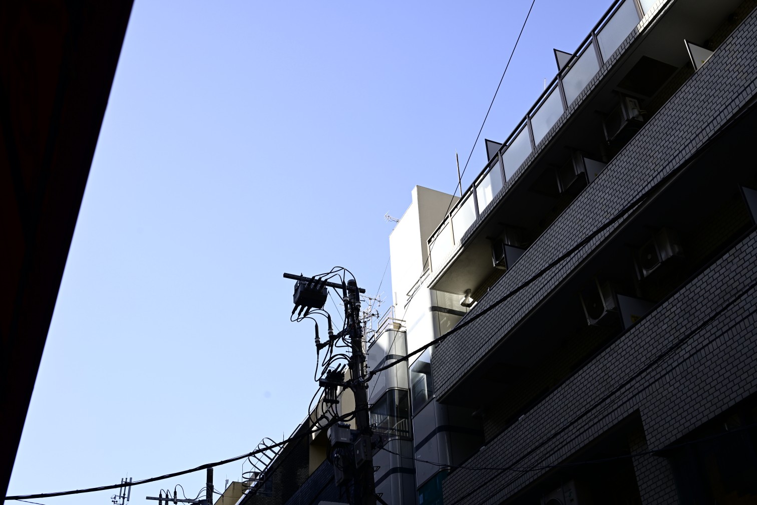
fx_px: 841
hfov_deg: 48.5
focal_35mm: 40
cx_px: 378
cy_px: 252
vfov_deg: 33.4
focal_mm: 40
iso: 200
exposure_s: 1/250
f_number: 8
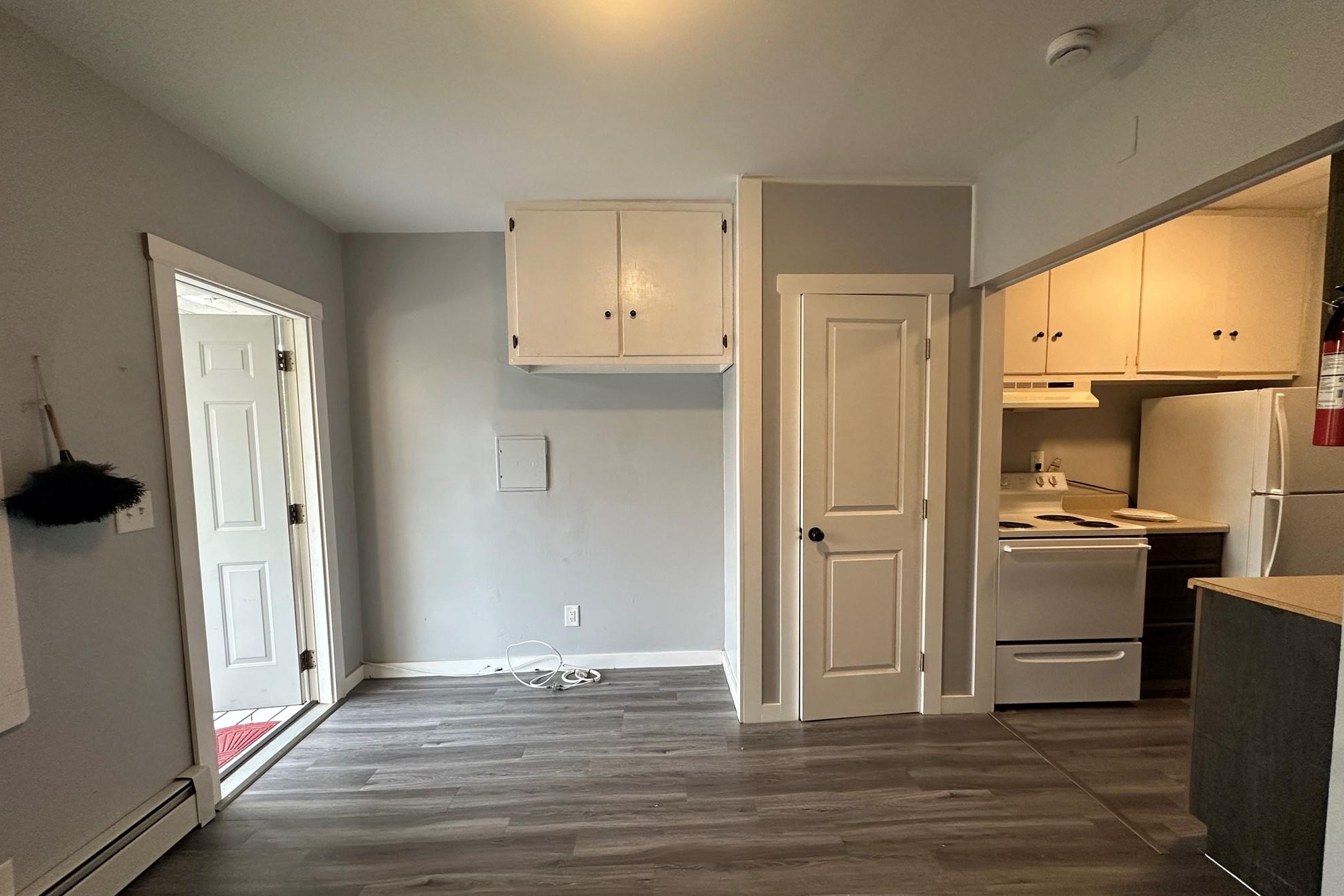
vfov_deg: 77.2
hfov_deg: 100.4
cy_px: 482
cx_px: 677
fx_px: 560
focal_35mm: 15
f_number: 2.2
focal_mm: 2.22
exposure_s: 1/120
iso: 250
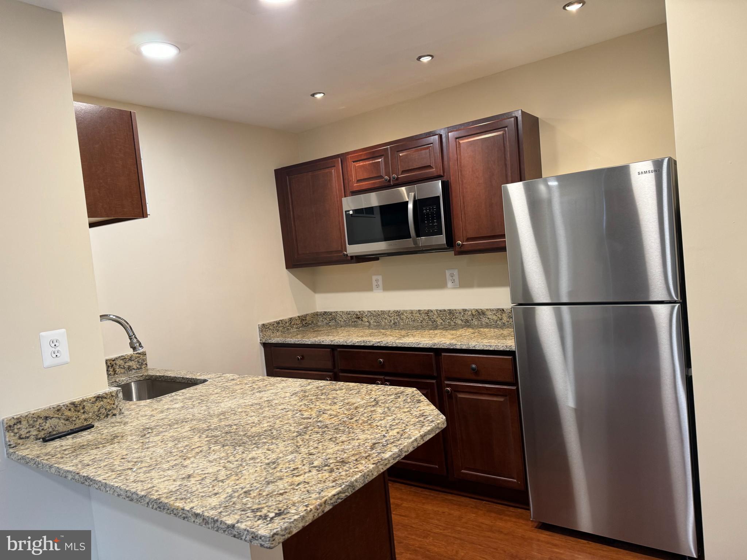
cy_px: 280
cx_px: 374
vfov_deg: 56.8
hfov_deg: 71.6
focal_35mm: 24
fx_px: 518
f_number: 1.78
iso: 125
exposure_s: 1/60
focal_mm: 6.86
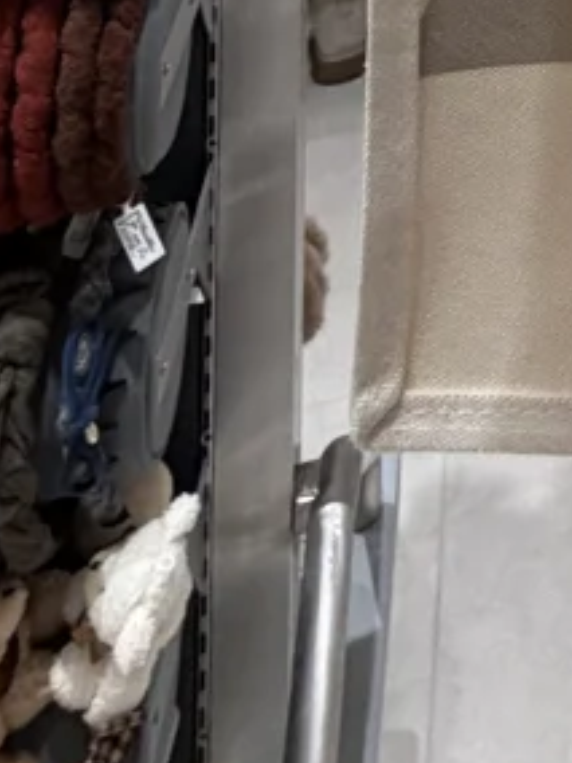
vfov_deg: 16.9
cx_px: 1093
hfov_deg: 16.5
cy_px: -895
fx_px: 1564
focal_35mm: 71
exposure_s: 1/100
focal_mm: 2.22
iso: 80
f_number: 2.2
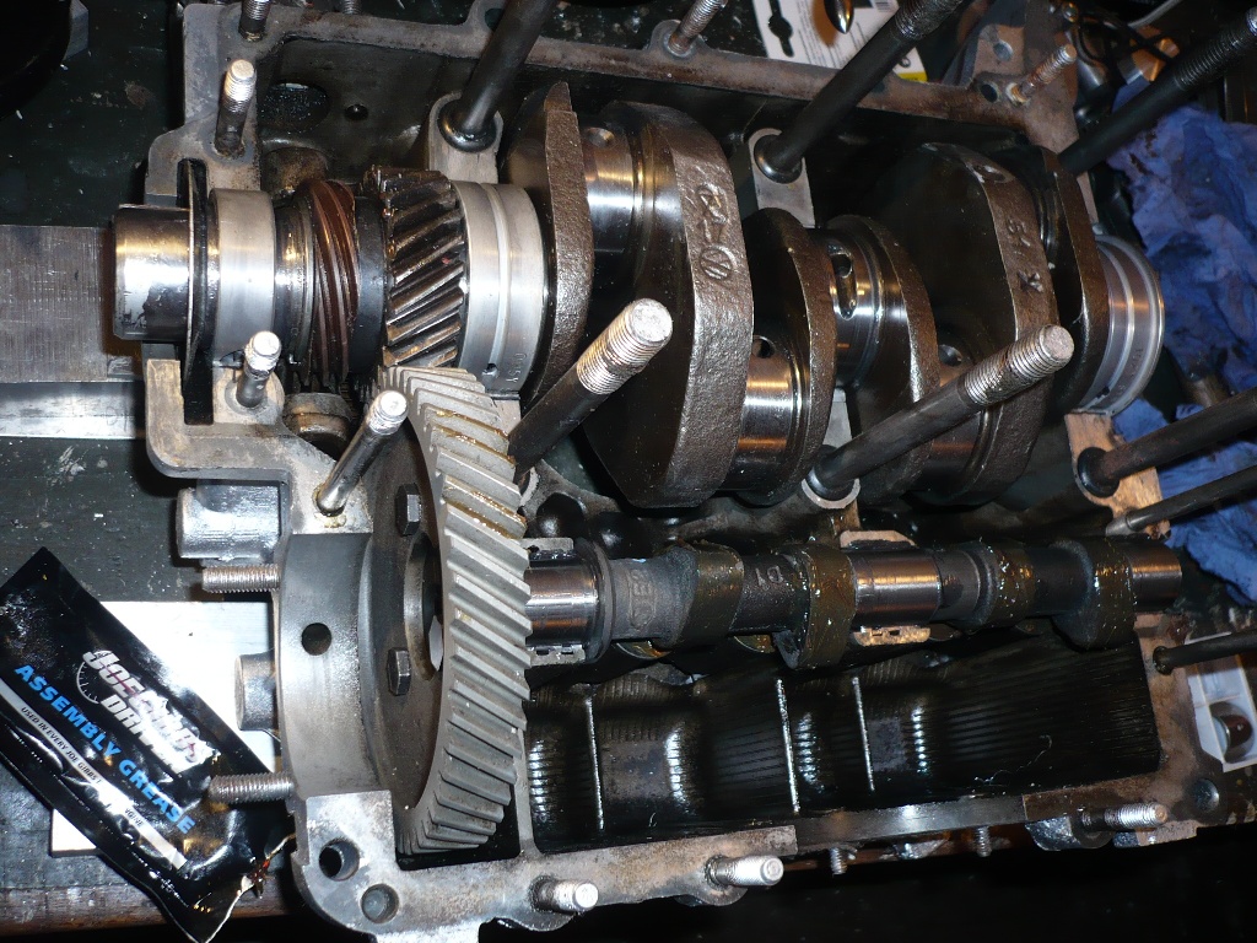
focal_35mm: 35
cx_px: 628
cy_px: 472
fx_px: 1271
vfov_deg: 40.7
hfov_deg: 52.6
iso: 100
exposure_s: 1/30
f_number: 2.8
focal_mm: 5.8
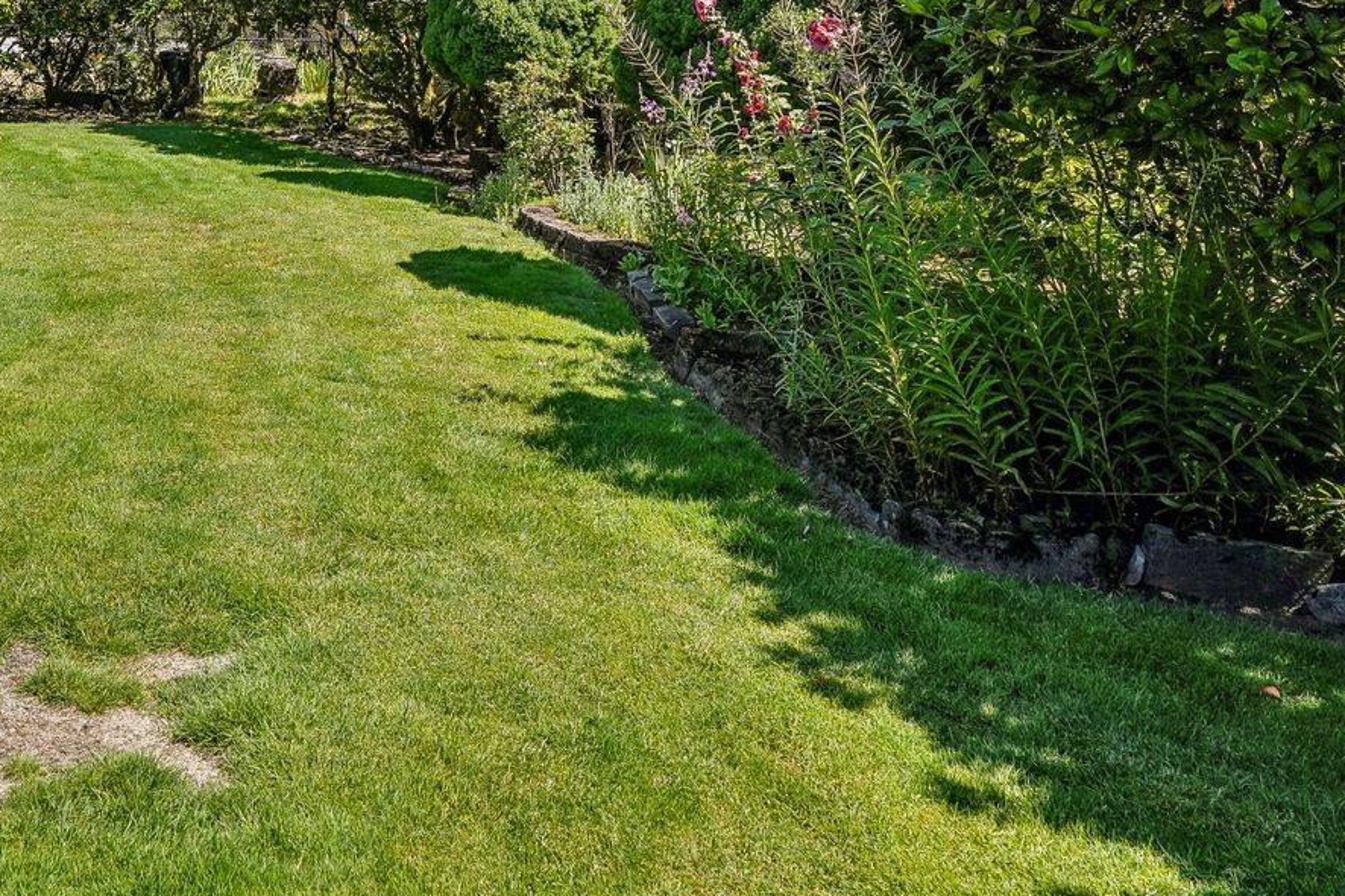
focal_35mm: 37
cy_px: 33
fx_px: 1382
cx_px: 249
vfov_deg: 33.3
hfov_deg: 48.6
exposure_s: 1/500
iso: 400
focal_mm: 16
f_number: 8
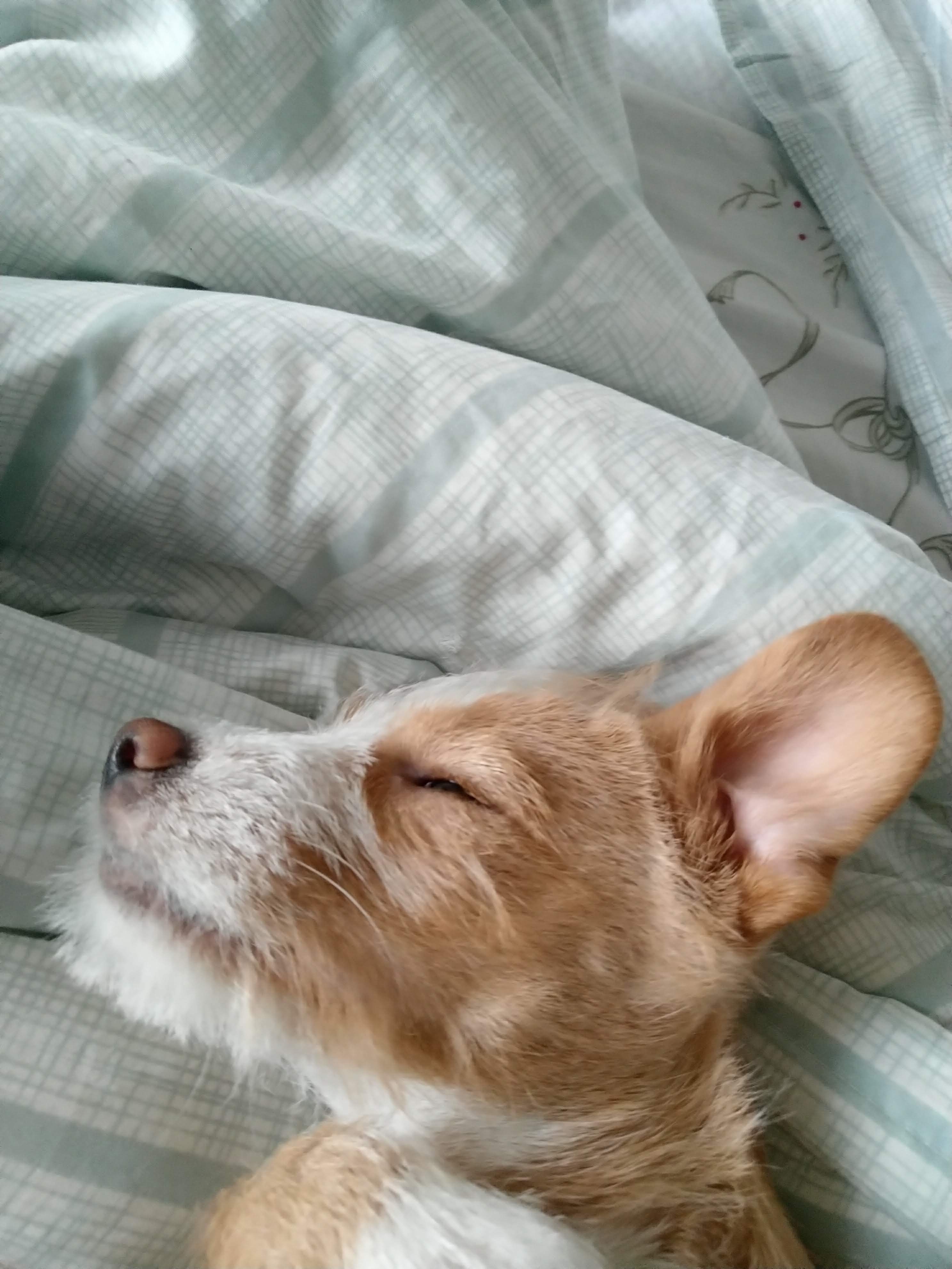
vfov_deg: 65.3
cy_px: 634
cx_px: 476
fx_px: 990
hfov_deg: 51.4
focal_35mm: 27
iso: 802
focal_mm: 3.95
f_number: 1.8
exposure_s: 1/25
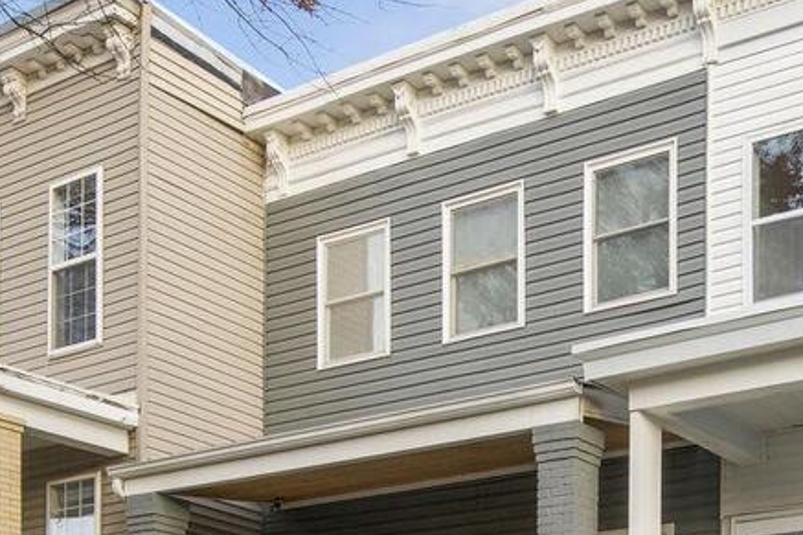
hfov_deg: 33.9
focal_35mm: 58
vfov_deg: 22.6
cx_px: 608
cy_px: 541
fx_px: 1285
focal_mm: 17.5
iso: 200
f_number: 9
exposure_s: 1/40
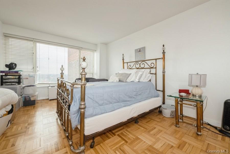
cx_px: 115
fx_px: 89
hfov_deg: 104.3
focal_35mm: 14
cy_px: 77
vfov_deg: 81.2
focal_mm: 14
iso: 400
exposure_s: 1/30
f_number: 11
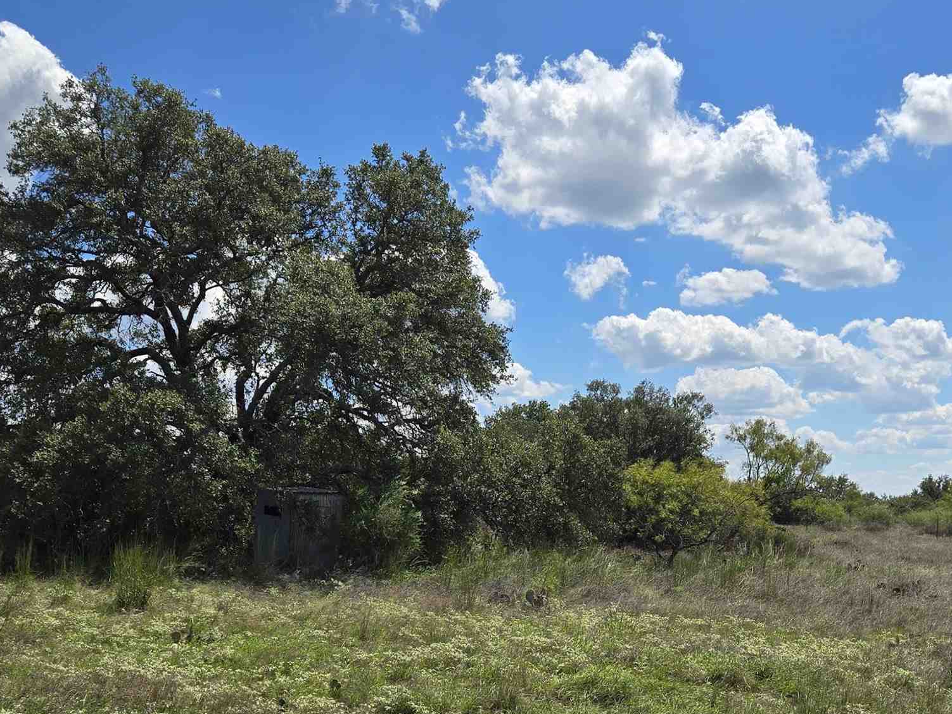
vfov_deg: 30.3
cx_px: 613
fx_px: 1292
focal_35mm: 47
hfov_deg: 40.1
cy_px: 545
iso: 25
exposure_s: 1/3177
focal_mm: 5.4
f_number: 1.8
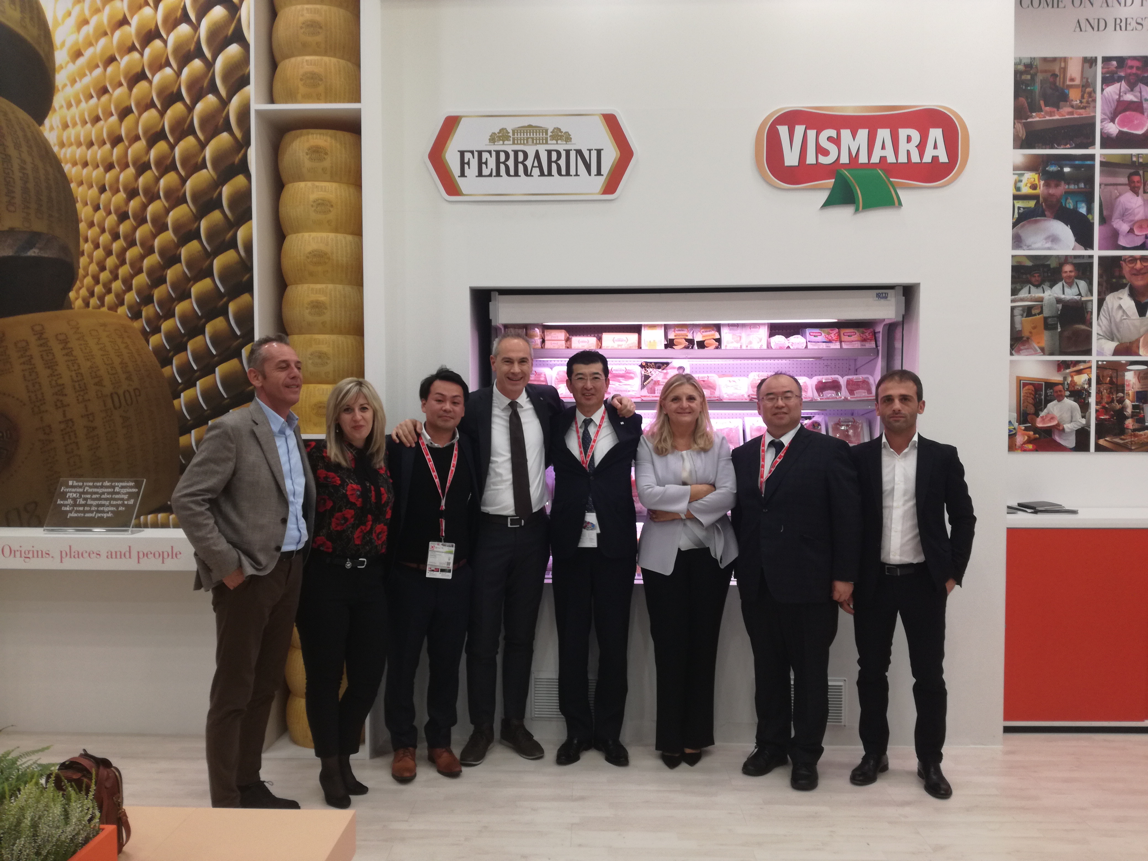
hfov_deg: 65.3
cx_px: 574
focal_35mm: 27
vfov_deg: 51.4
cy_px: 430
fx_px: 895
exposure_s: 1/50
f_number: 2
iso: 64
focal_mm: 3.79
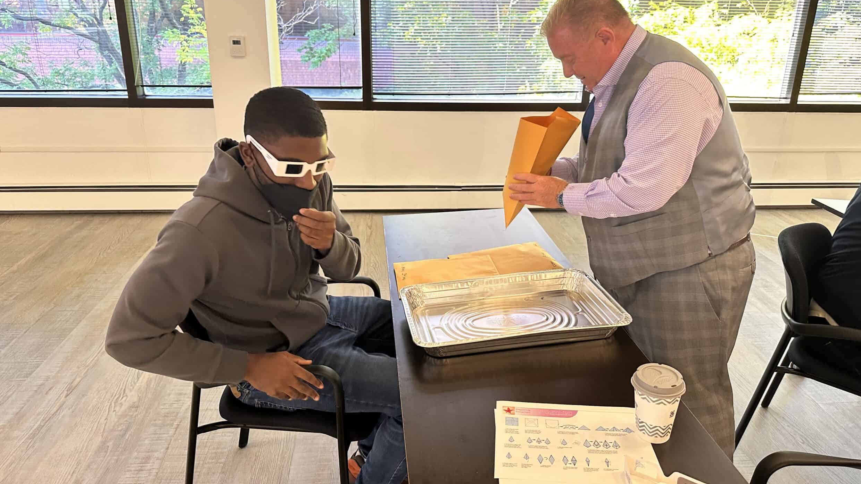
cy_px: 223
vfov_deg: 42.9
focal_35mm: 27
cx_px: 444
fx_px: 616
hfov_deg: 69.8
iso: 200
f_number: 1.78
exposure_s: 1/60
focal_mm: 6.86
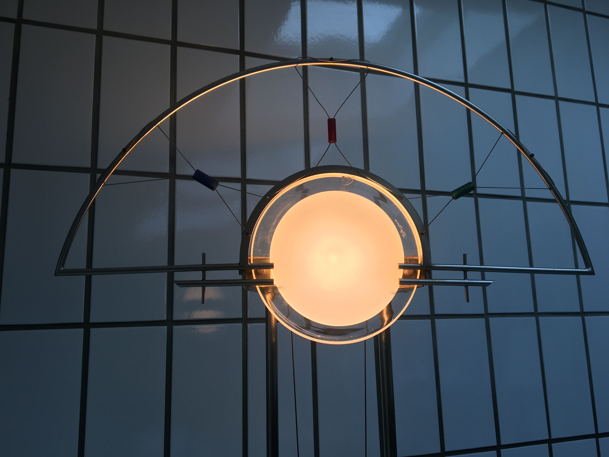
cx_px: 304
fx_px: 510
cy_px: 228
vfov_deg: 48.2
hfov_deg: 61.7
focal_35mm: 29
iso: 25
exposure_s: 1/60
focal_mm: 4.15
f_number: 2.2
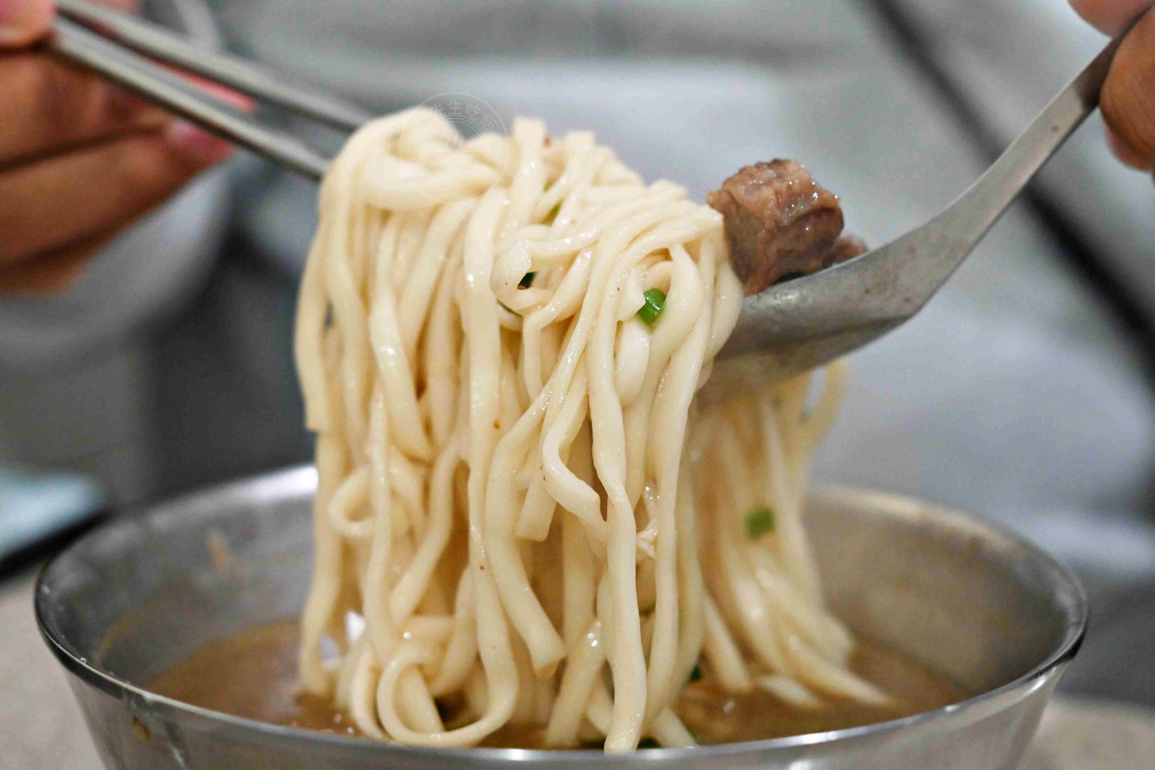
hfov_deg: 27.0
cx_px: 578
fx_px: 2406
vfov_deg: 18.2
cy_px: 385
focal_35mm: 75
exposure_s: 1/200
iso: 2000
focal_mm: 50
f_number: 3.2
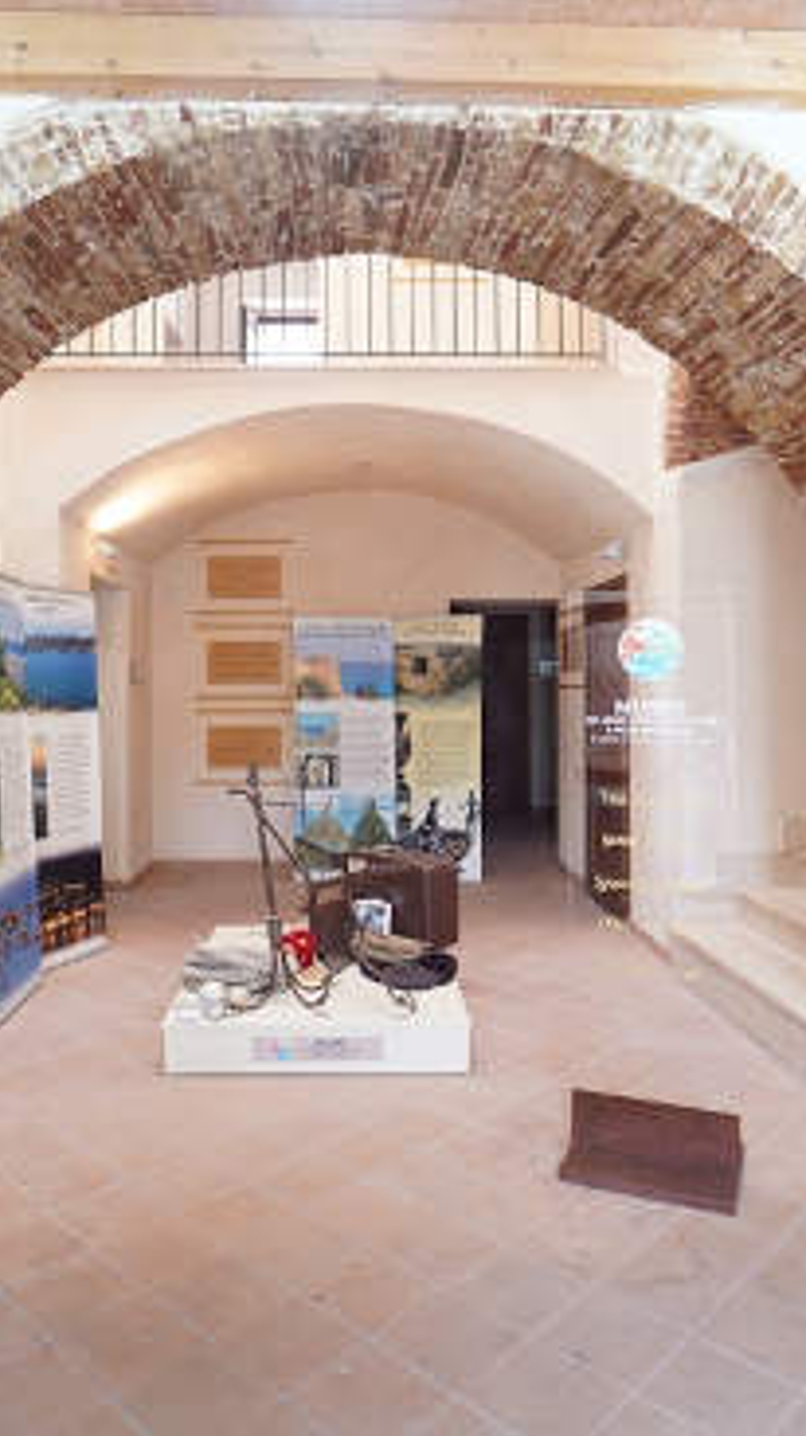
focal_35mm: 24
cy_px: 685
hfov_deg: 47.5
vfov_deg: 76.3
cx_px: 356
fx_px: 913
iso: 1000
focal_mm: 14
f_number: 4
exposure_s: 1/125
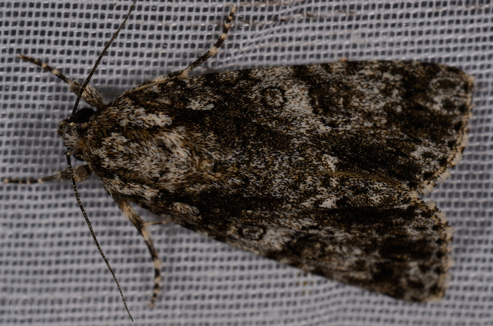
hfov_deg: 16.1
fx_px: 1742
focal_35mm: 128
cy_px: 163
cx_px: 246
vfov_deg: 10.7
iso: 100
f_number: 25
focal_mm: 85
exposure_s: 1/60
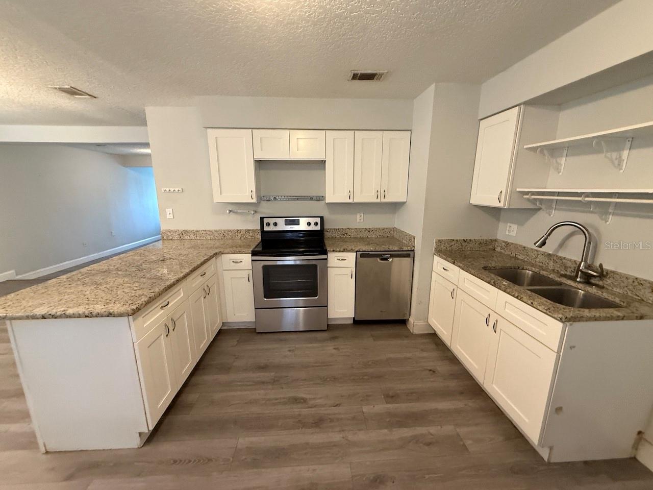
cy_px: 245
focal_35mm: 14
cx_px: 326
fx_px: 264
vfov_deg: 85.7
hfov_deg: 102.1
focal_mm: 2.22
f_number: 2.2
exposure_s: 1/60
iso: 500
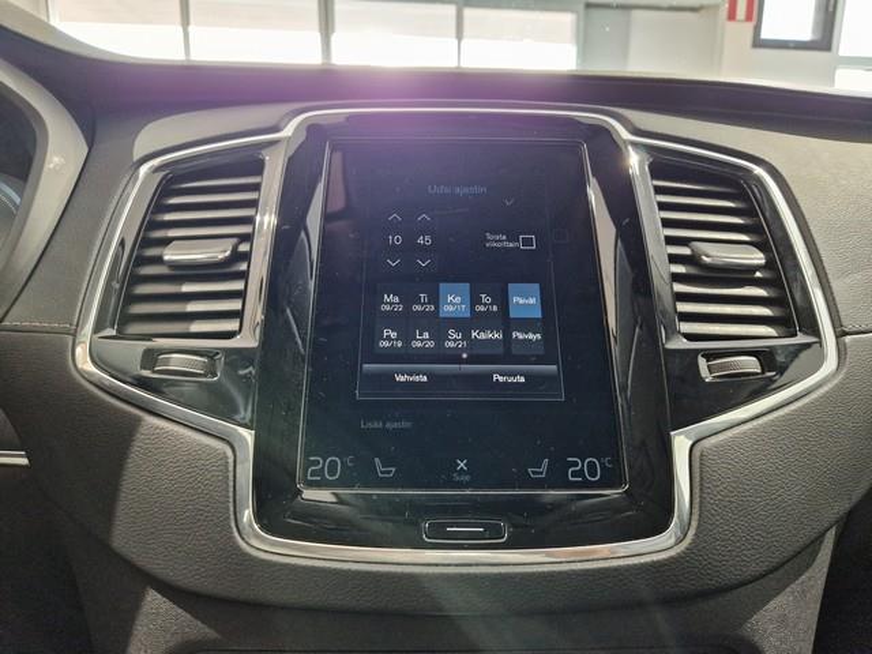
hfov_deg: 73.9
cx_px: 436
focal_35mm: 23
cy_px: 327
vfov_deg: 58.9
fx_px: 579
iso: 1000
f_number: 1.8
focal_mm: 5.4
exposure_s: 1/100
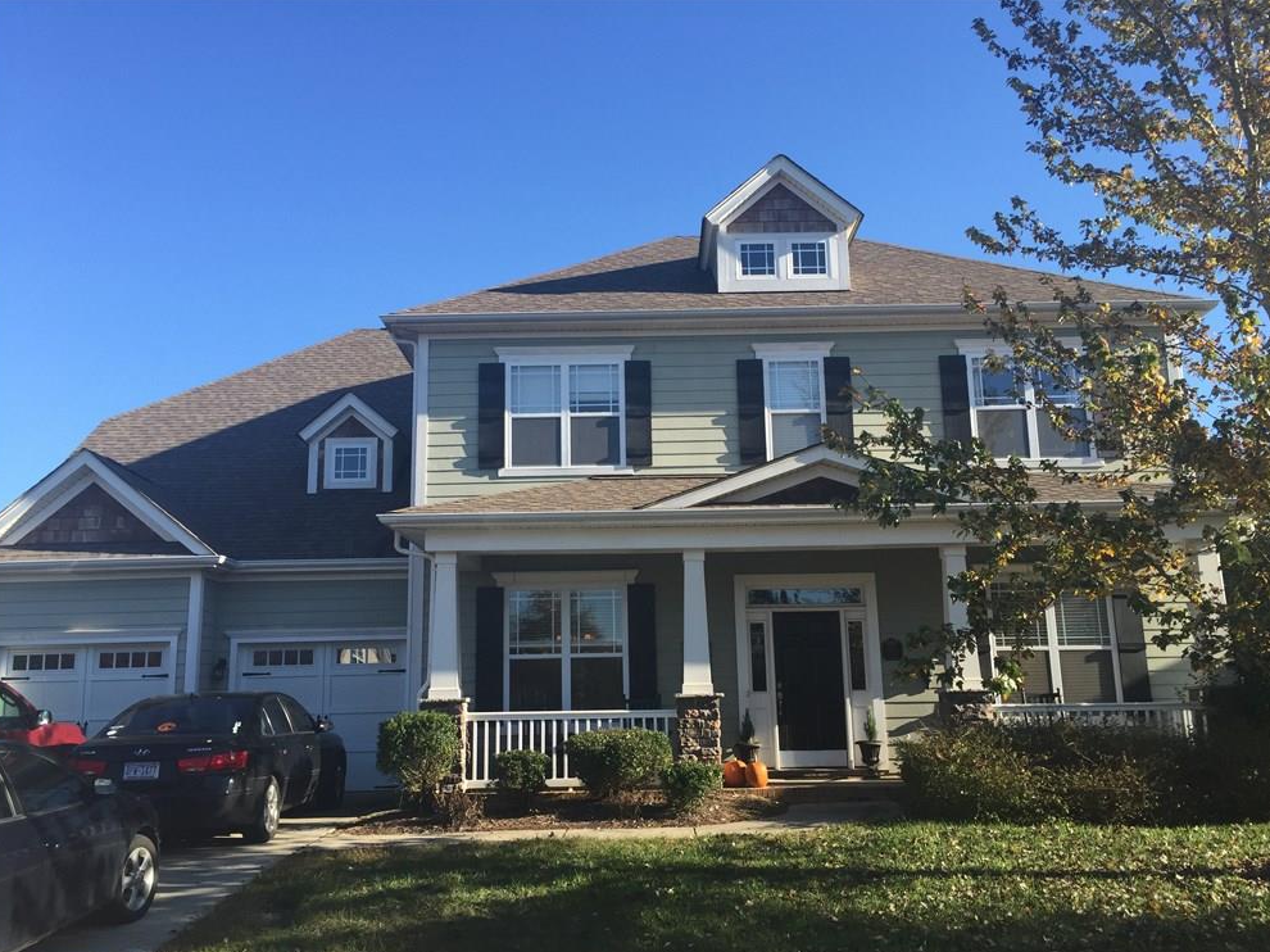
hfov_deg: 60.0
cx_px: 643
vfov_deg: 46.8
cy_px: 489
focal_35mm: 30
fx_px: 1100
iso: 32
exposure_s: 1/682
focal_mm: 4.15
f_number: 2.2
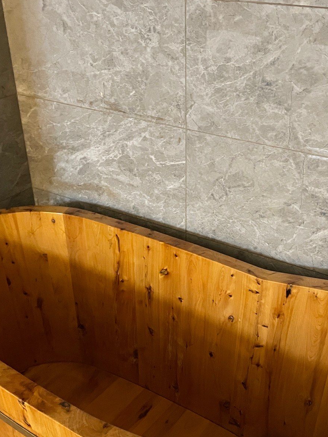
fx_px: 556
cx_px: 184
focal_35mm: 44
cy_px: 255
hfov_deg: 32.8
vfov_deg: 42.8
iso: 1000
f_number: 1.6
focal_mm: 4.2
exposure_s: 1/25
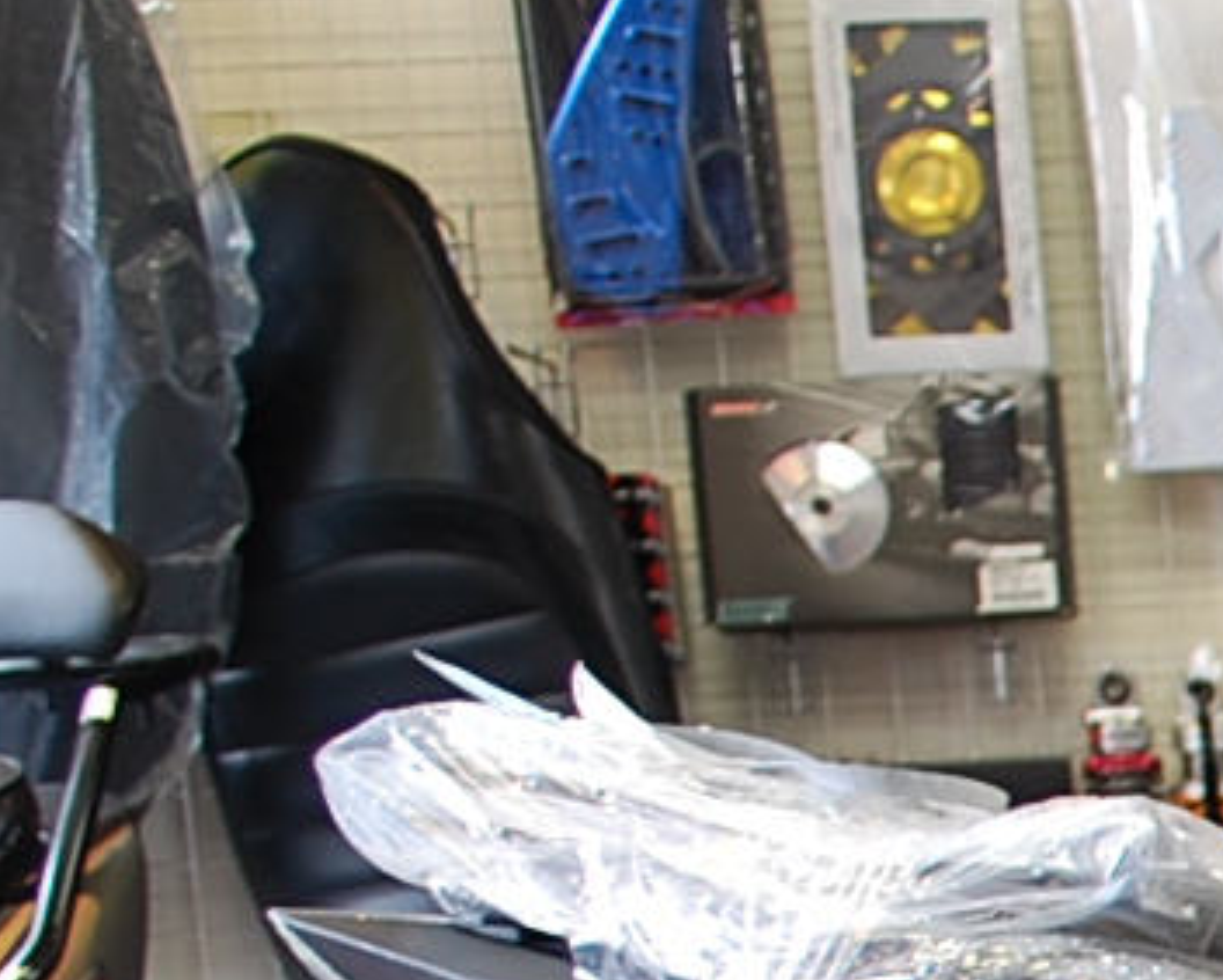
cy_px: 1828
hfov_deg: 10.9
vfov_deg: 9.4
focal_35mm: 155
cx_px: 2773
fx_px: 5614
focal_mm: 20
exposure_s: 1/8
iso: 100
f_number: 4
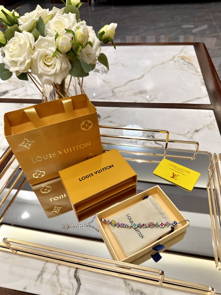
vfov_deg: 71.6
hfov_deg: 56.8
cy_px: 148
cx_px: 110
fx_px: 204
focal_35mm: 24
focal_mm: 6.86
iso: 125
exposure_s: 1/100
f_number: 1.78
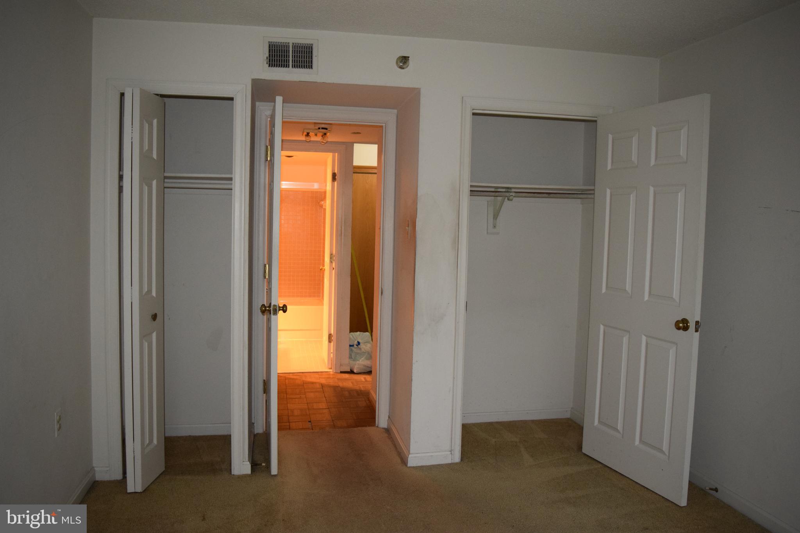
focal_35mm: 27
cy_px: 266
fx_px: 600
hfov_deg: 67.4
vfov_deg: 47.9
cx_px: 400
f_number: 3.5
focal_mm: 18
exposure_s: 1/60
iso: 1600
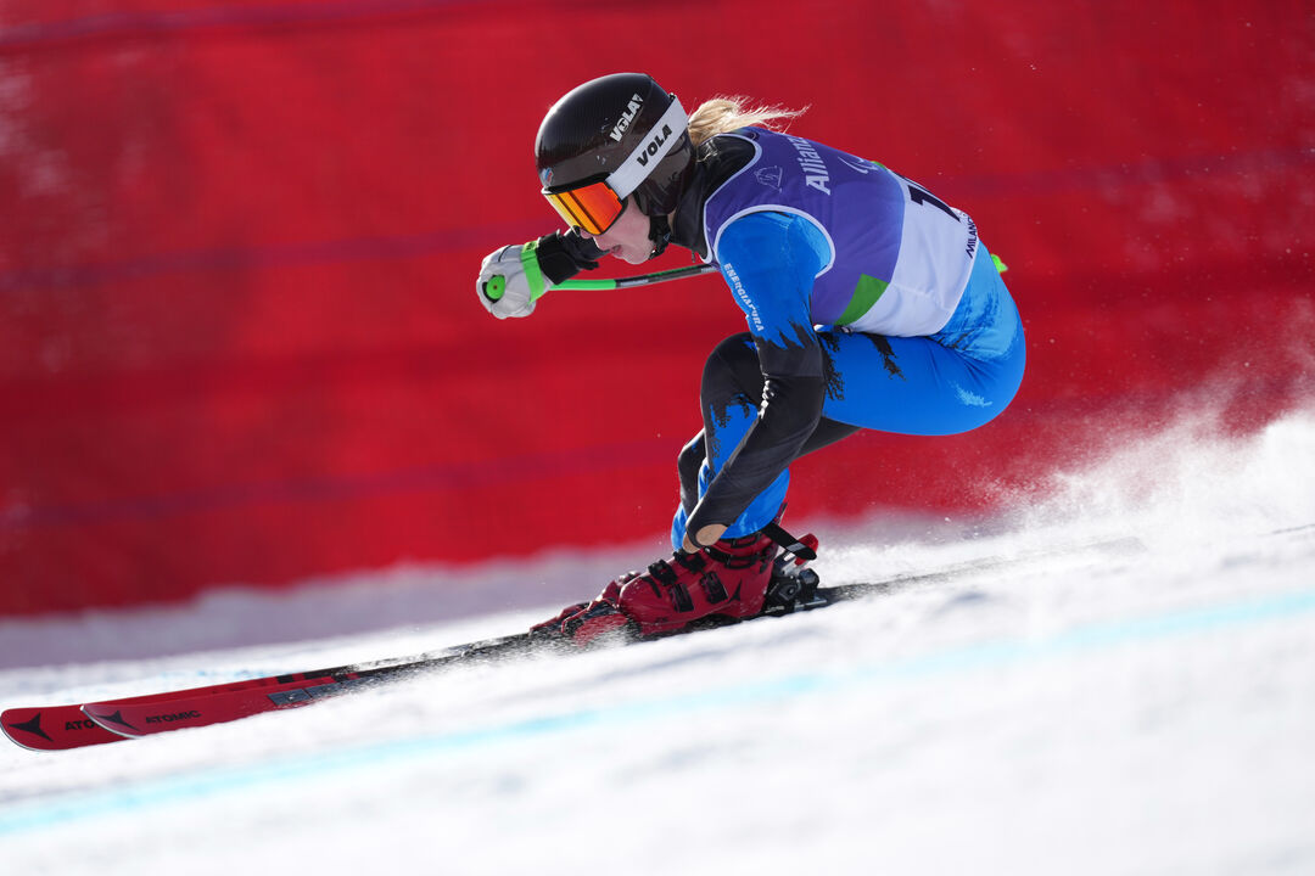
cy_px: 438
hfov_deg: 3.4
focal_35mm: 600
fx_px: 21915
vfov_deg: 2.3
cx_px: 658
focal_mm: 600
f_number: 4
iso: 320
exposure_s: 1/4000
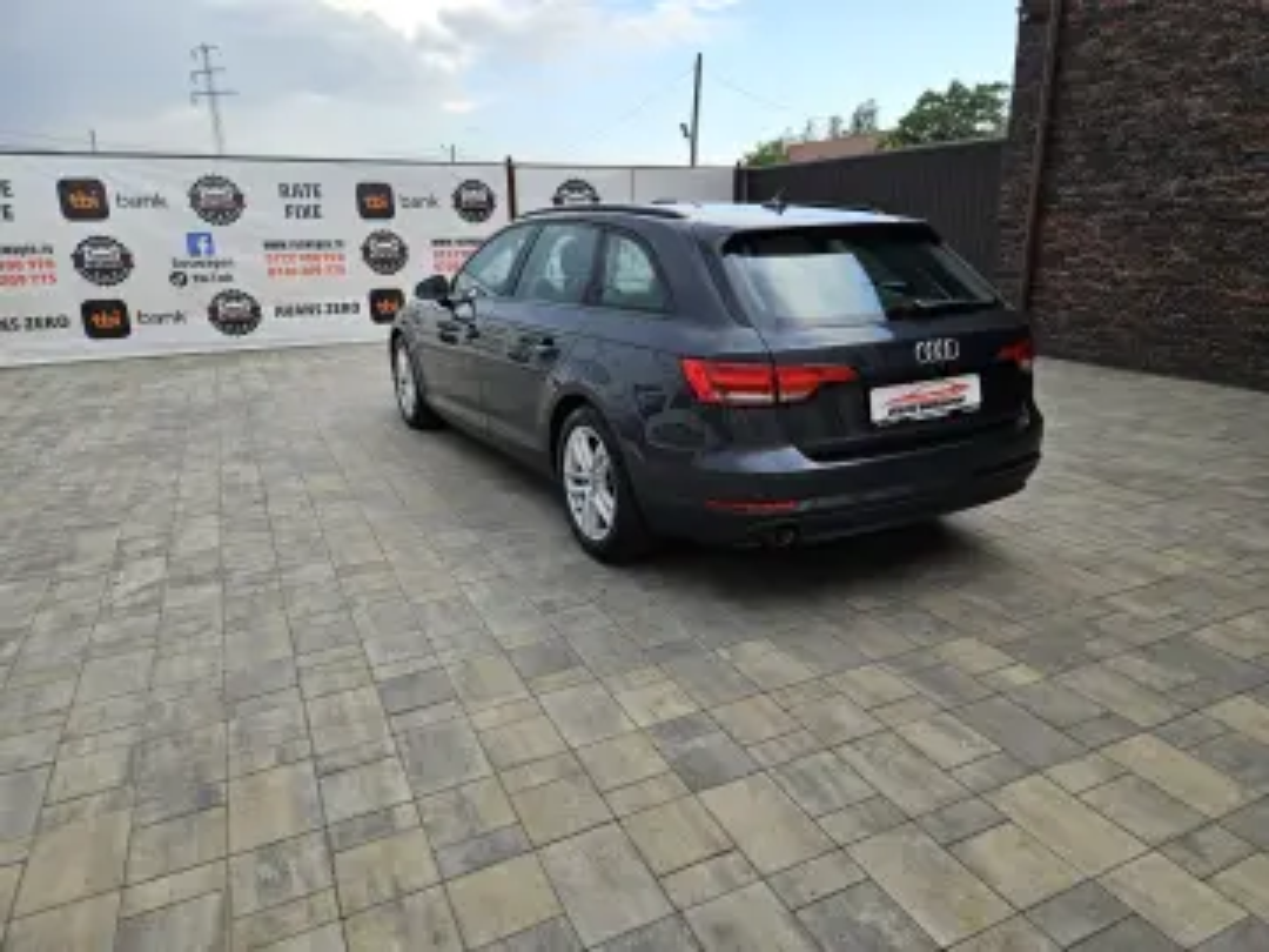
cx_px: 634
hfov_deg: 73.9
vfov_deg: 58.9
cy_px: 476
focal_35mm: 23
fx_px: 843
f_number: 1.8
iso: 25
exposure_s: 1/276
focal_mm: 5.4
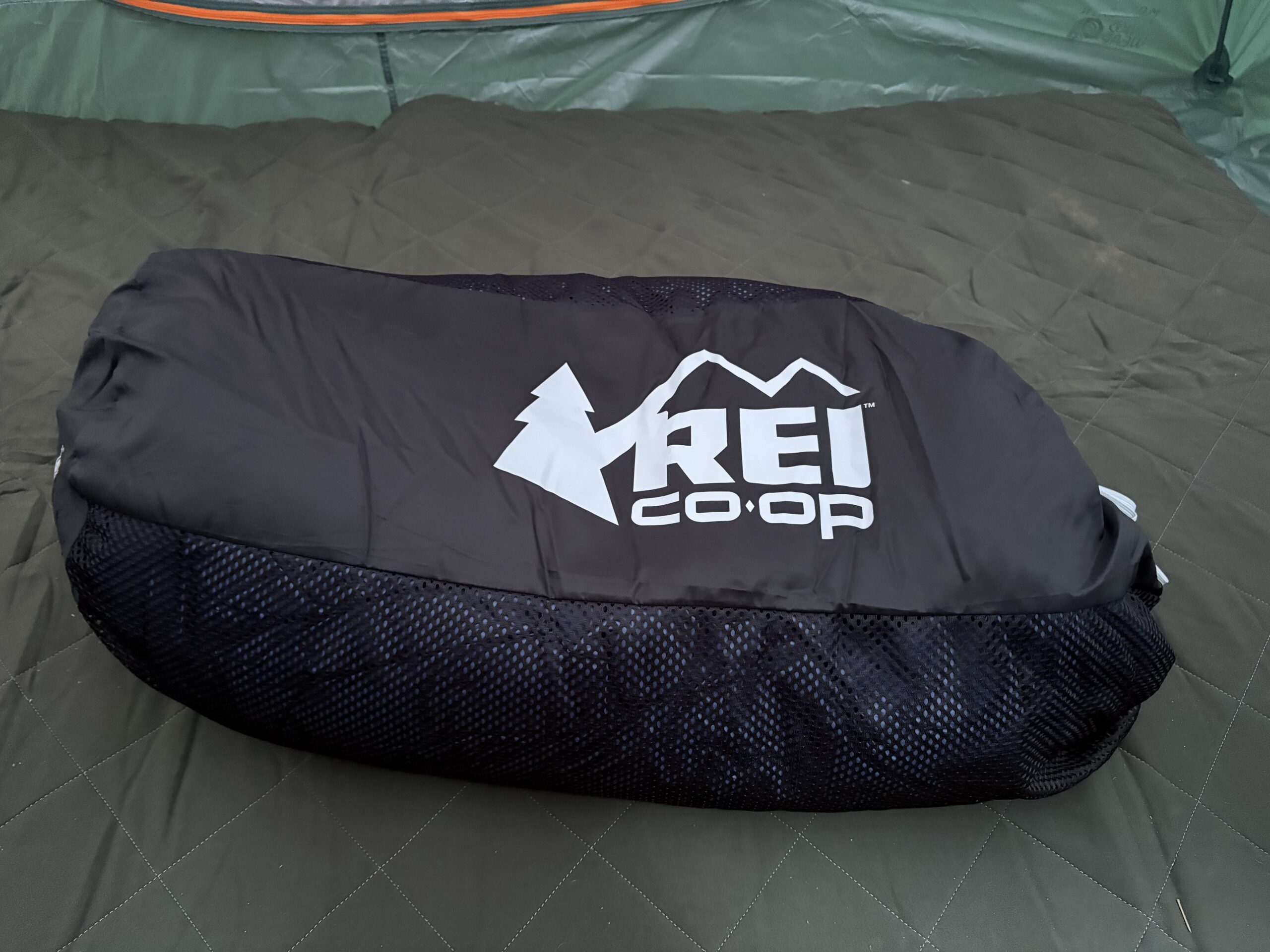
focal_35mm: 26
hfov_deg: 67.3
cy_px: 476
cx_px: 635
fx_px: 954
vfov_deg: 53.1
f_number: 1.6
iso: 800
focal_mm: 5.96
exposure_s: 1/30
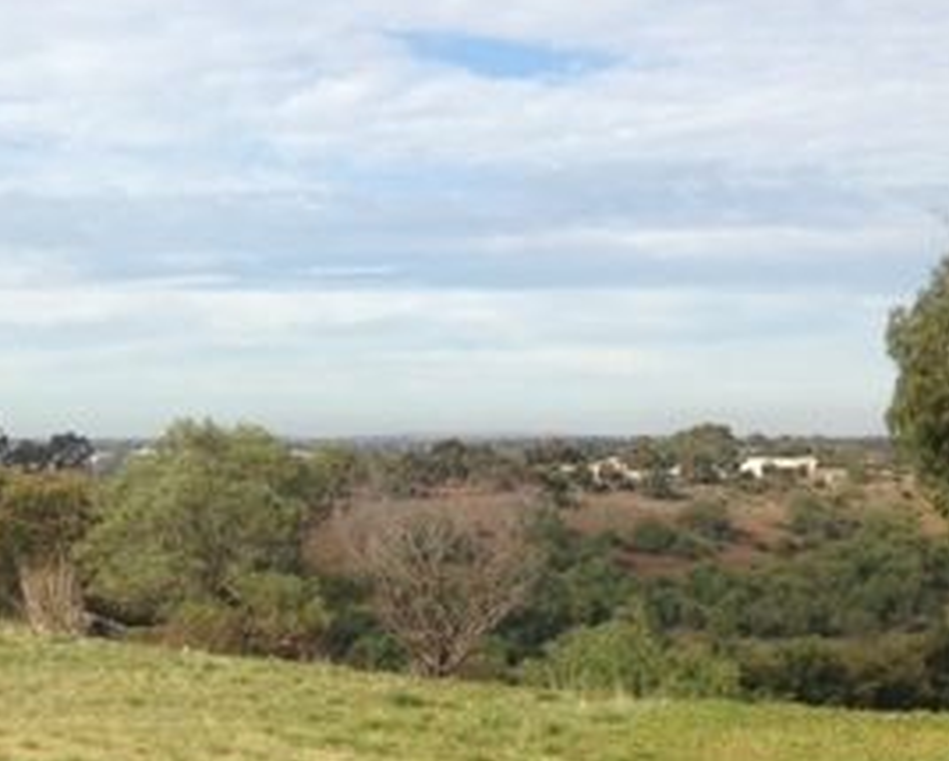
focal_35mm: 72
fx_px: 2024
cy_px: 580
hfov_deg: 25.1
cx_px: 0
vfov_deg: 21.1
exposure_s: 1/1466
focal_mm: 4.12
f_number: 2.4
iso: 50
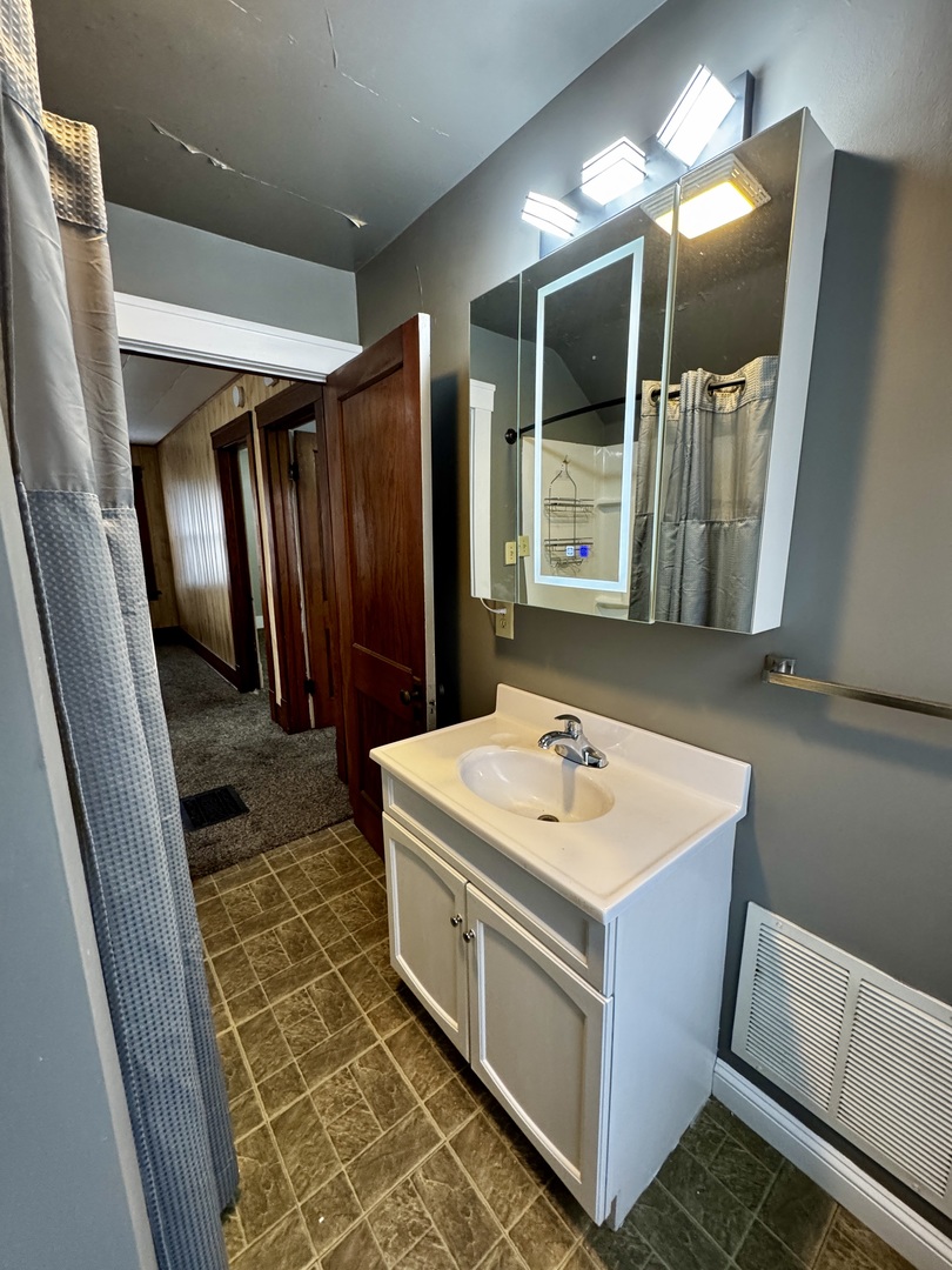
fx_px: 513
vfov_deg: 102.1
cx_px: 476
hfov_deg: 85.7
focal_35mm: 14
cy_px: 635
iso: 320
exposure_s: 1/60
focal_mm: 2.22
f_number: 2.2
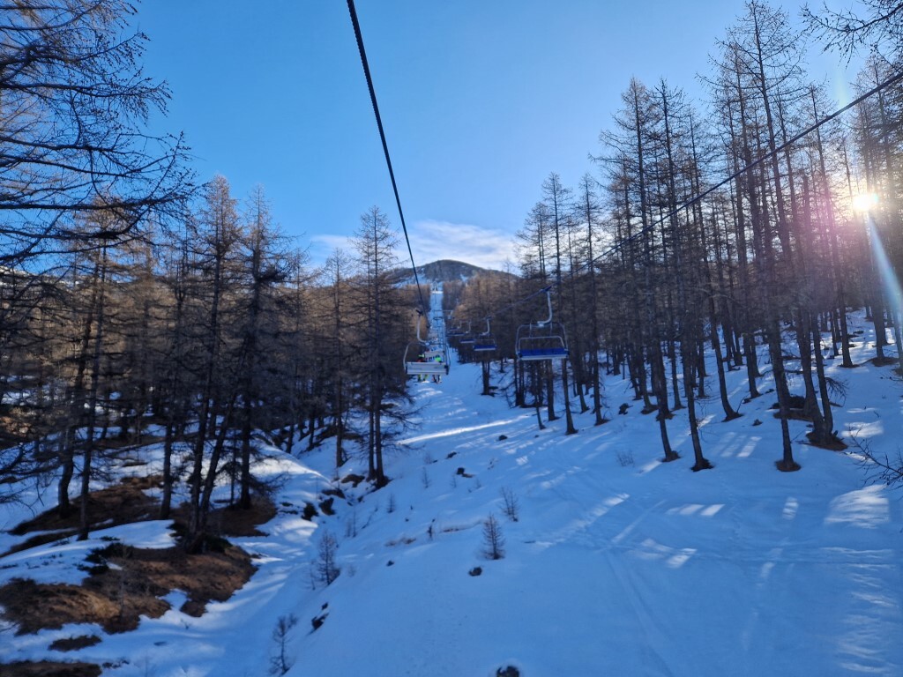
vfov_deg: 58.9
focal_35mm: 23
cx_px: 452
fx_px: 600
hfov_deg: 73.9
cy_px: 338
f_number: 1.8
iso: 50
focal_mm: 5.4
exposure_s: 1/510
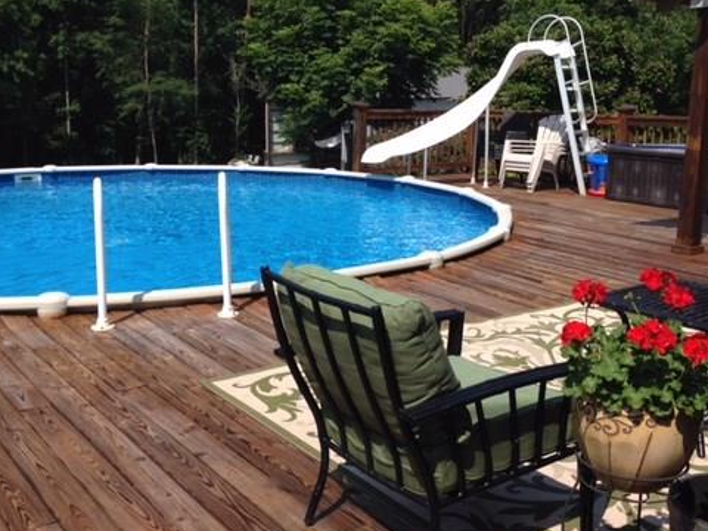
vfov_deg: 32.9
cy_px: 268
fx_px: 900
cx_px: 364
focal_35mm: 44
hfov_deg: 42.9
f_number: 2.4
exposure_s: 1/1869
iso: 50
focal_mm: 4.12
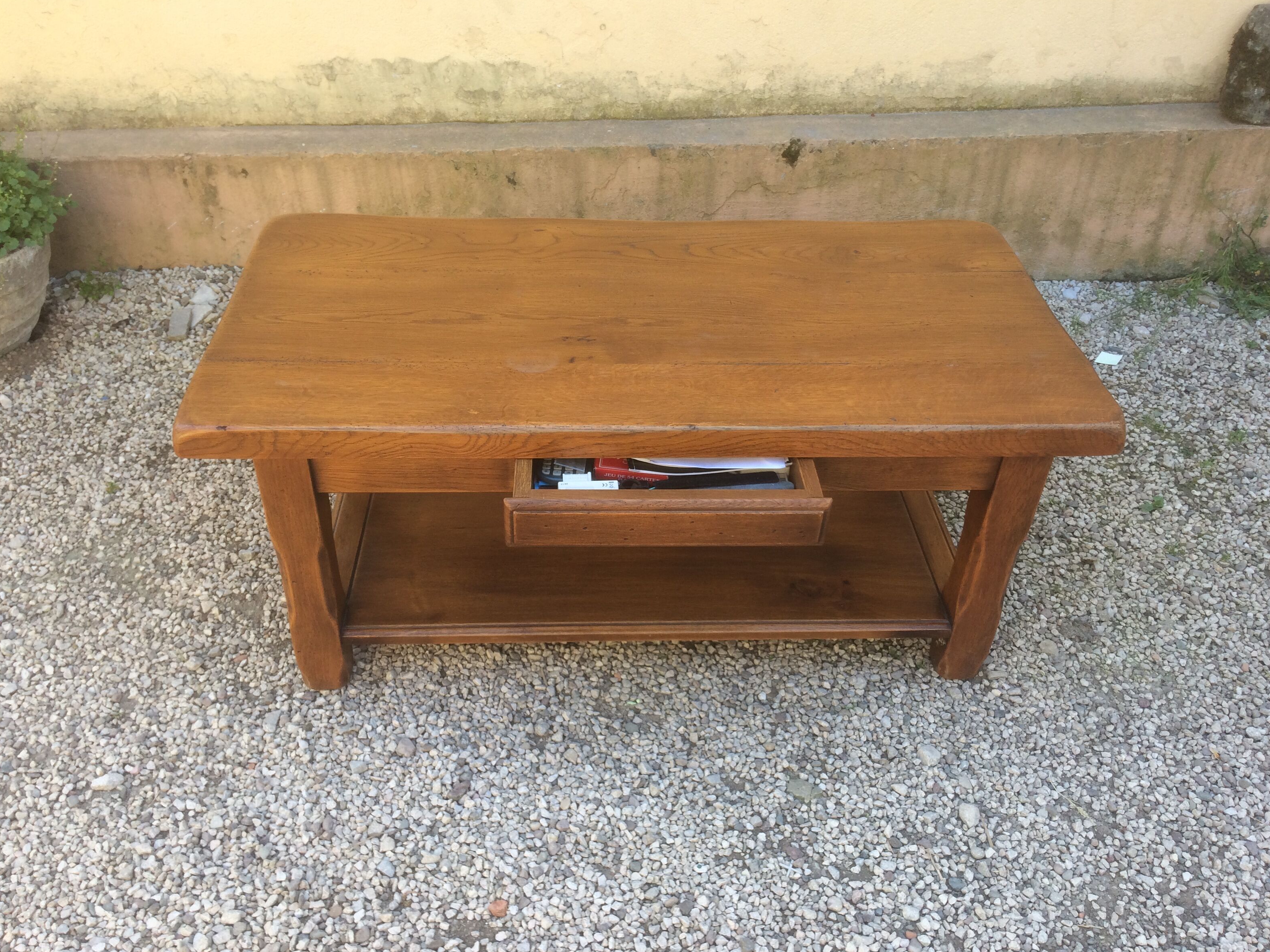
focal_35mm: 30
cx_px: 646
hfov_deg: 60.0
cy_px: 468
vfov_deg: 46.8
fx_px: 1101
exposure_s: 1/201
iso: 32
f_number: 2.2
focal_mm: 4.15
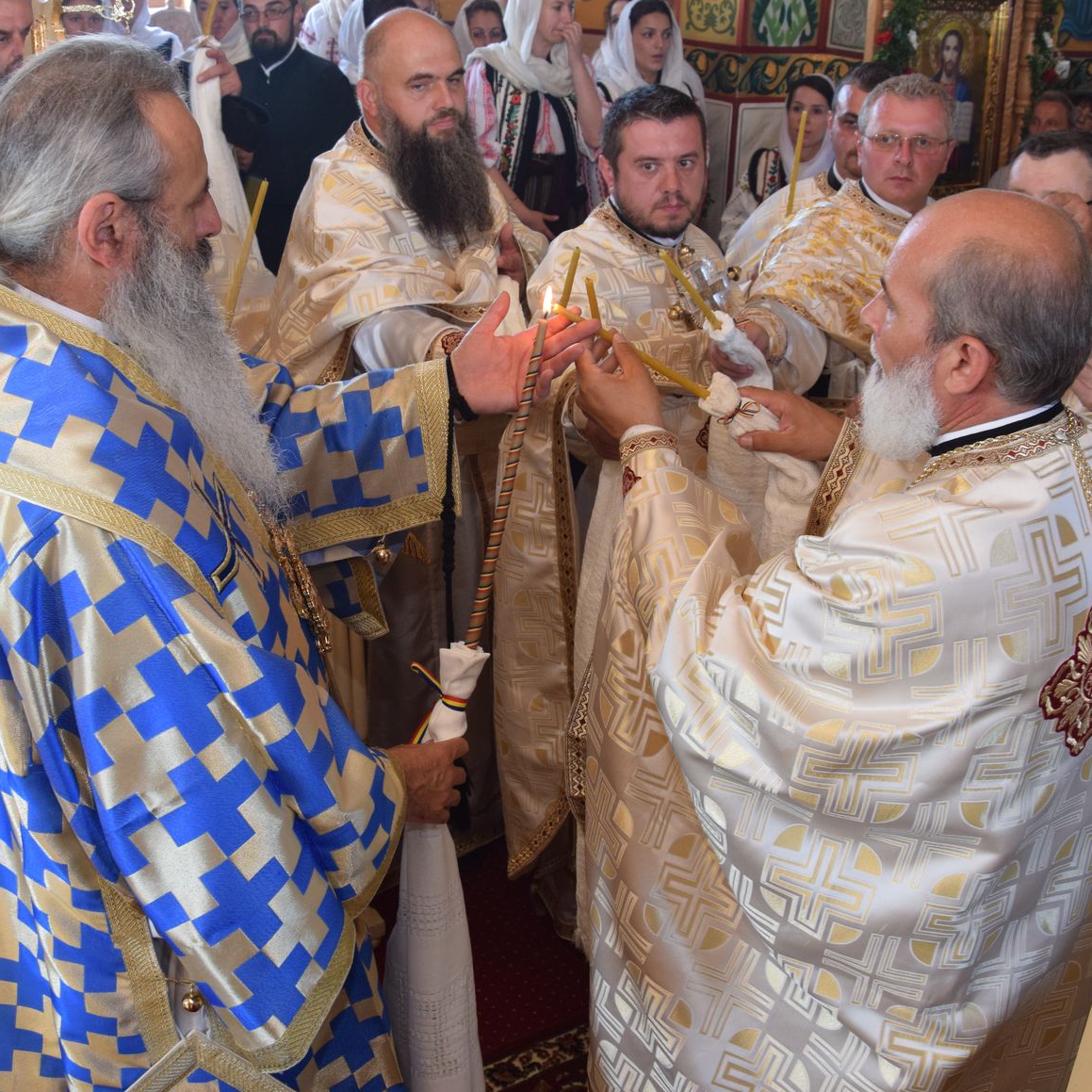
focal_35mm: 38
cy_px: 541
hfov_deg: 43.9
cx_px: 552
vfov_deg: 43.9
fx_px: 1356
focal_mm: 18
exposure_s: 1/40
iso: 640
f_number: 5.6
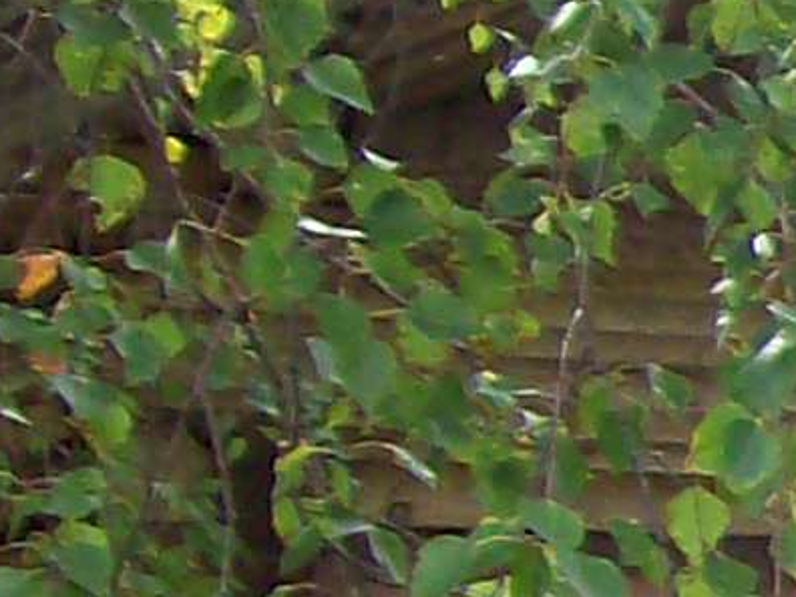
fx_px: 5956
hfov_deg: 6.7
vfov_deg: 5.7
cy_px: 396
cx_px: 2615
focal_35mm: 259
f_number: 2.7
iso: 80
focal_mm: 6
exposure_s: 1/170
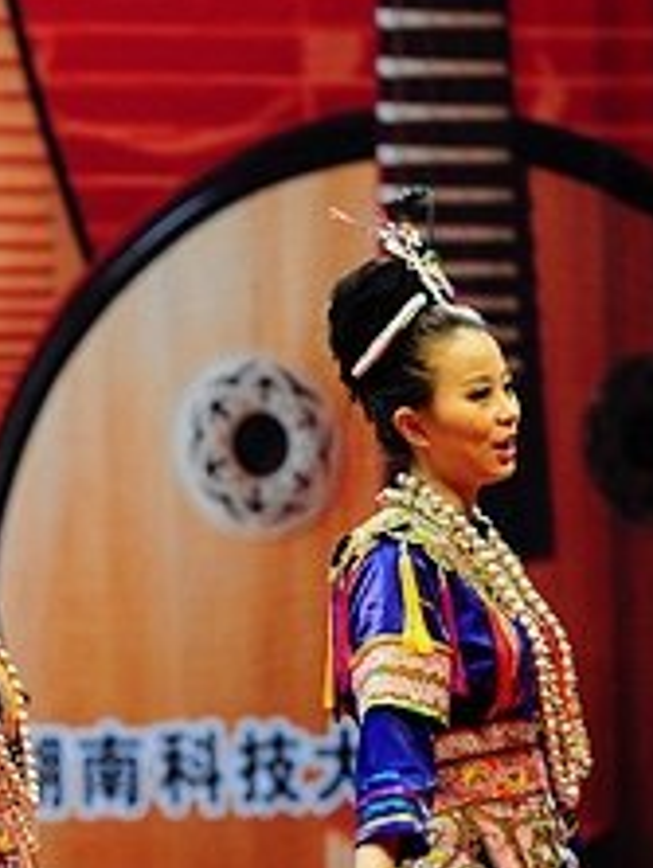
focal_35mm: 301
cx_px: -113
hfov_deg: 4.9
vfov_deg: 6.6
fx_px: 7556
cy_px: 600
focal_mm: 116
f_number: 2.8
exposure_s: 1/125
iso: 1600
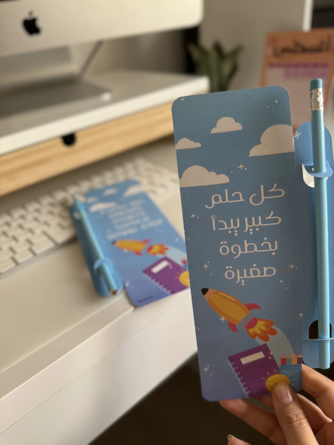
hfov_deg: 56.8
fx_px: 309
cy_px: 222
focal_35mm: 24
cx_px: 167
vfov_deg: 71.6
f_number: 1.78
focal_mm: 6.76
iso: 125
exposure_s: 1/121
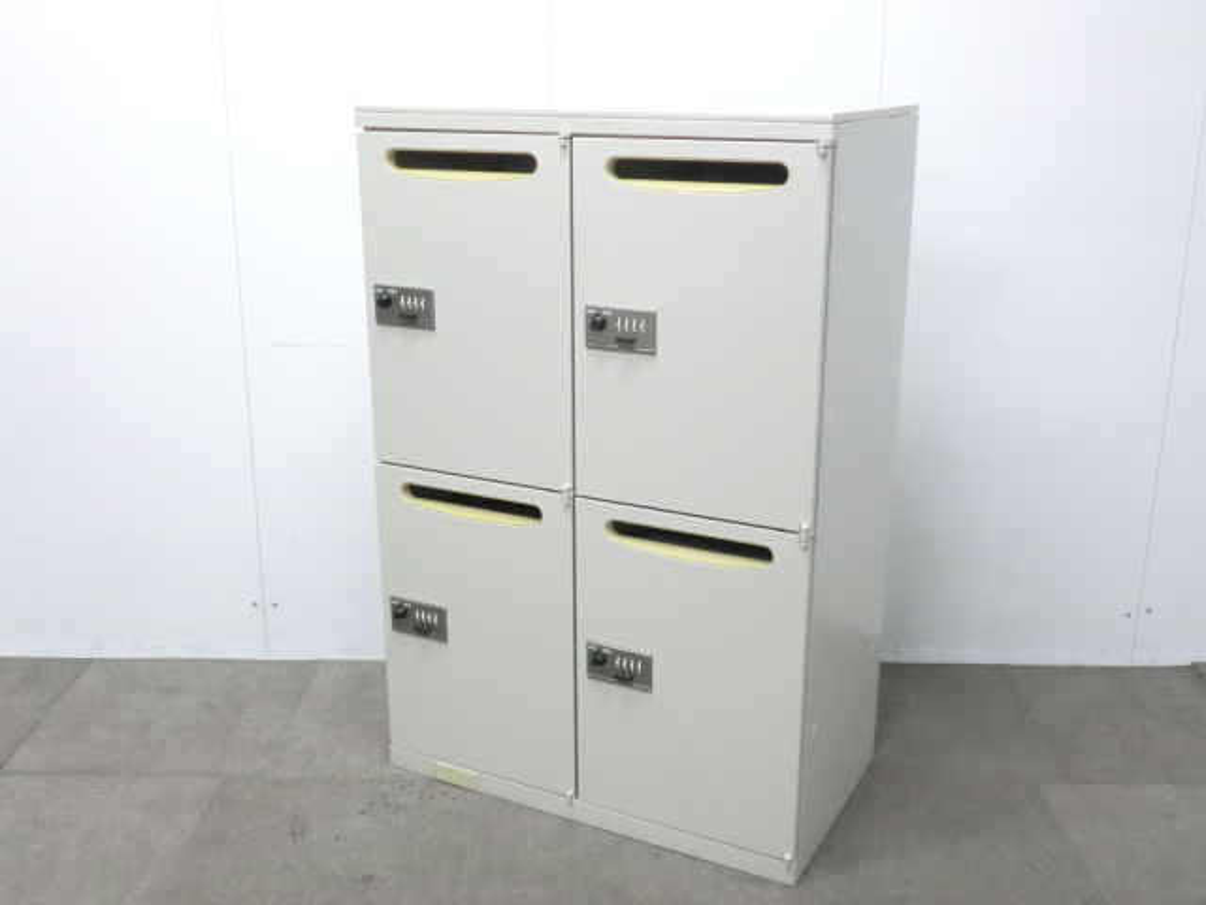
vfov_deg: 37.7
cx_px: 603
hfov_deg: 49.0
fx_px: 1324
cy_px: 452
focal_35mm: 38
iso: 800
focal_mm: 6.9
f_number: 3.9
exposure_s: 1/40
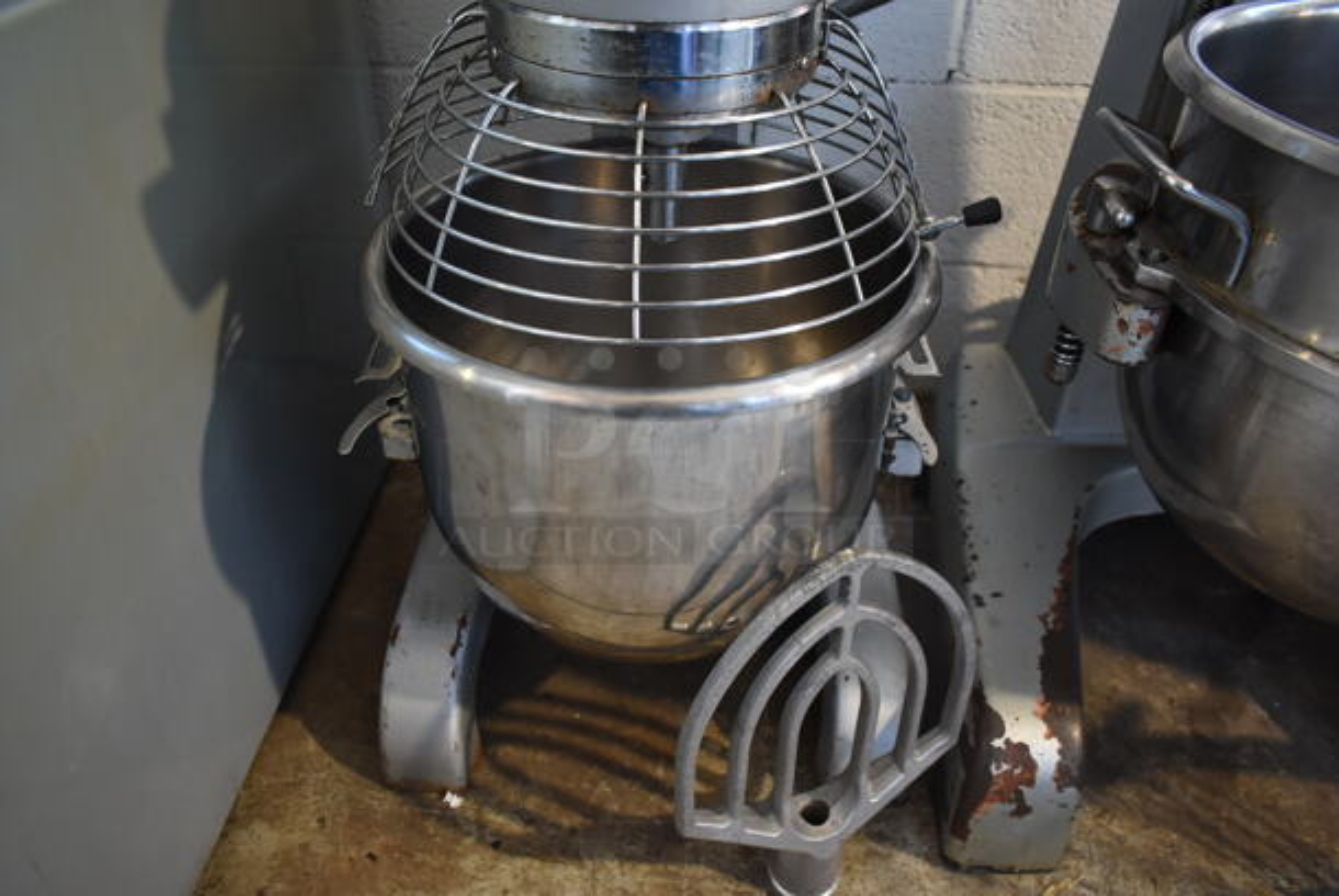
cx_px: 670
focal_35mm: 27
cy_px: 448
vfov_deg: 48.0
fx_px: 1005
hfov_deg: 67.3
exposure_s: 1/30
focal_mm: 18
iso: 900
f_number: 3.5
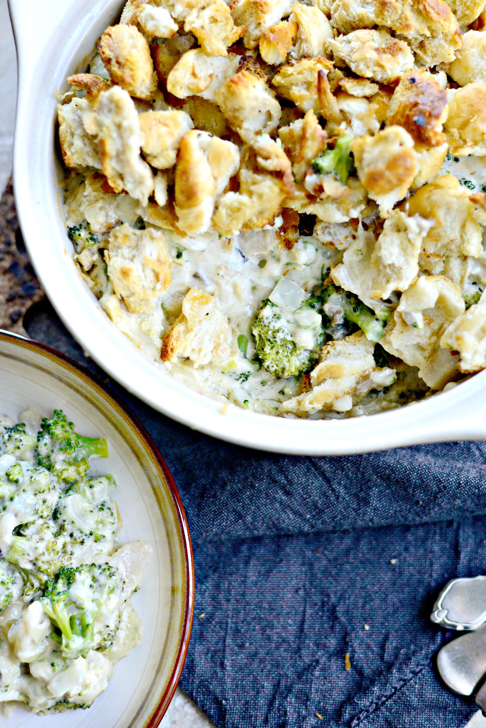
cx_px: 243
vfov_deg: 39.6
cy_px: 364
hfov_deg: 27.0
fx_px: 1011
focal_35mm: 50
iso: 1250
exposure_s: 1/250
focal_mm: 50
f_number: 2.8
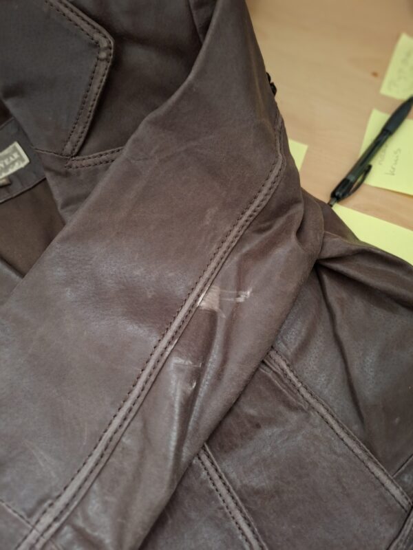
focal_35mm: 23
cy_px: 275
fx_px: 366
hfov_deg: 58.9
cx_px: 206
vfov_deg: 73.9
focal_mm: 5.54
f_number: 1.8
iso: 640
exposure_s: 1/25
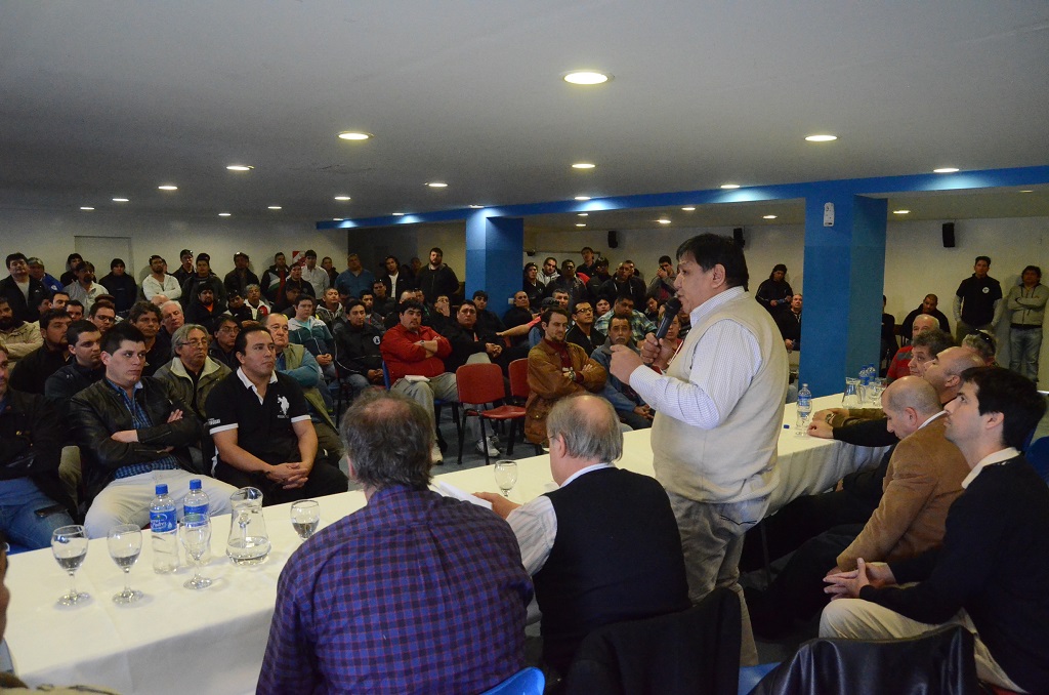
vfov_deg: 27.9
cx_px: 524
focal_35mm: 48
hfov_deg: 41.2
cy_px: 348
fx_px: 1396
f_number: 5.6
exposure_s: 1/250
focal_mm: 32
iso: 6400
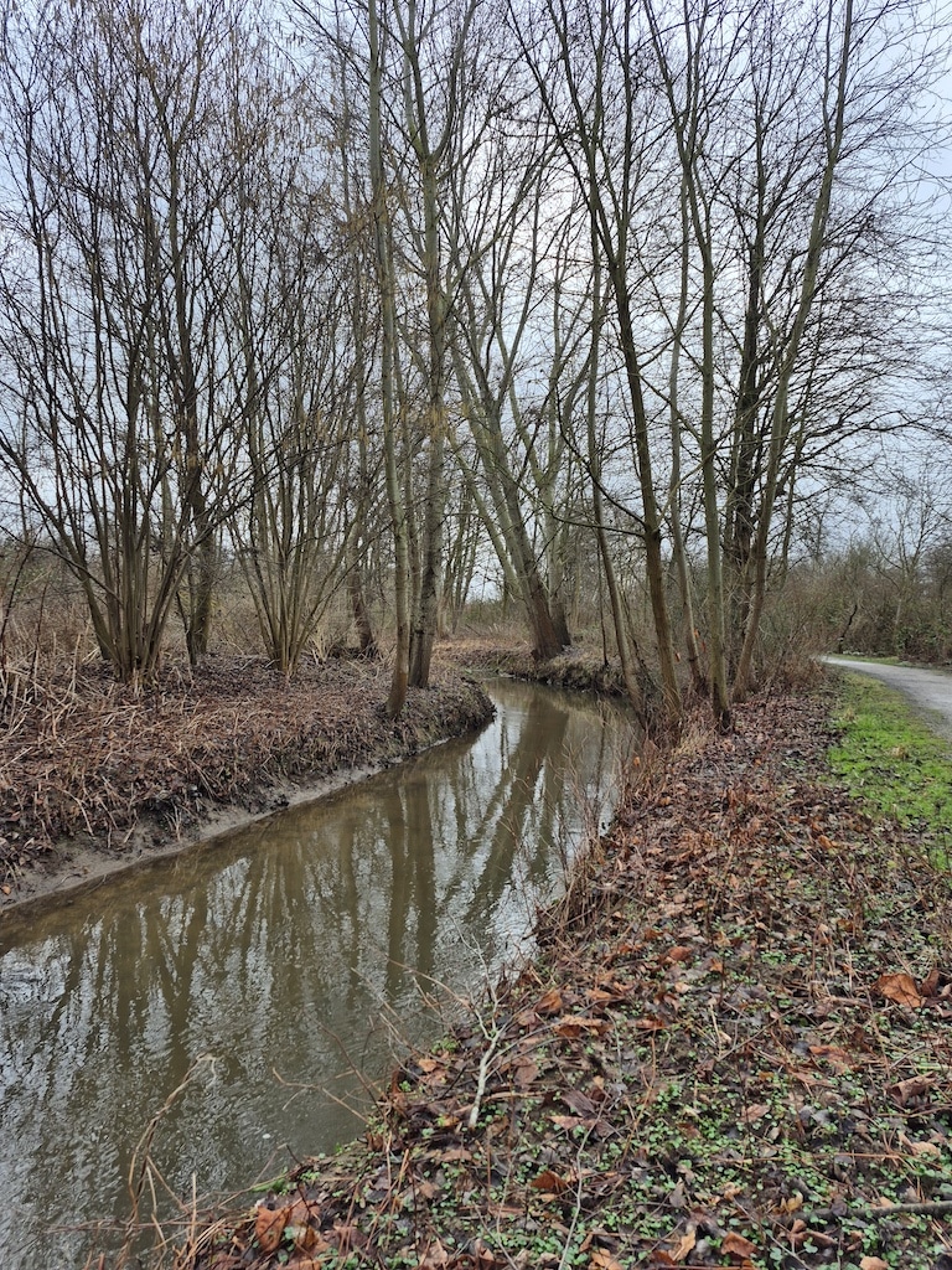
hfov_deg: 58.9
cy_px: 635
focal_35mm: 23
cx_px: 476
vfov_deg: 73.9
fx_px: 843
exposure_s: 1/470
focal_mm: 5.4
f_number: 1.8
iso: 25
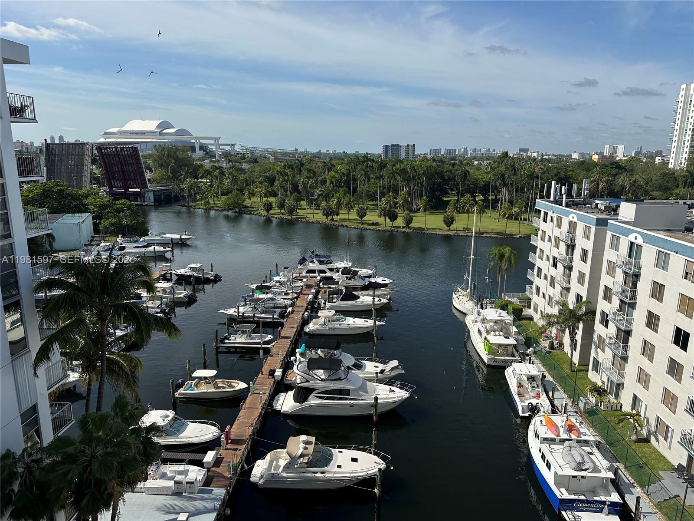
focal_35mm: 24
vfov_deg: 56.8
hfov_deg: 71.6
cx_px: 347
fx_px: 481
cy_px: 260
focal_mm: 6.86
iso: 80
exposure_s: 1/6211
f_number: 1.78
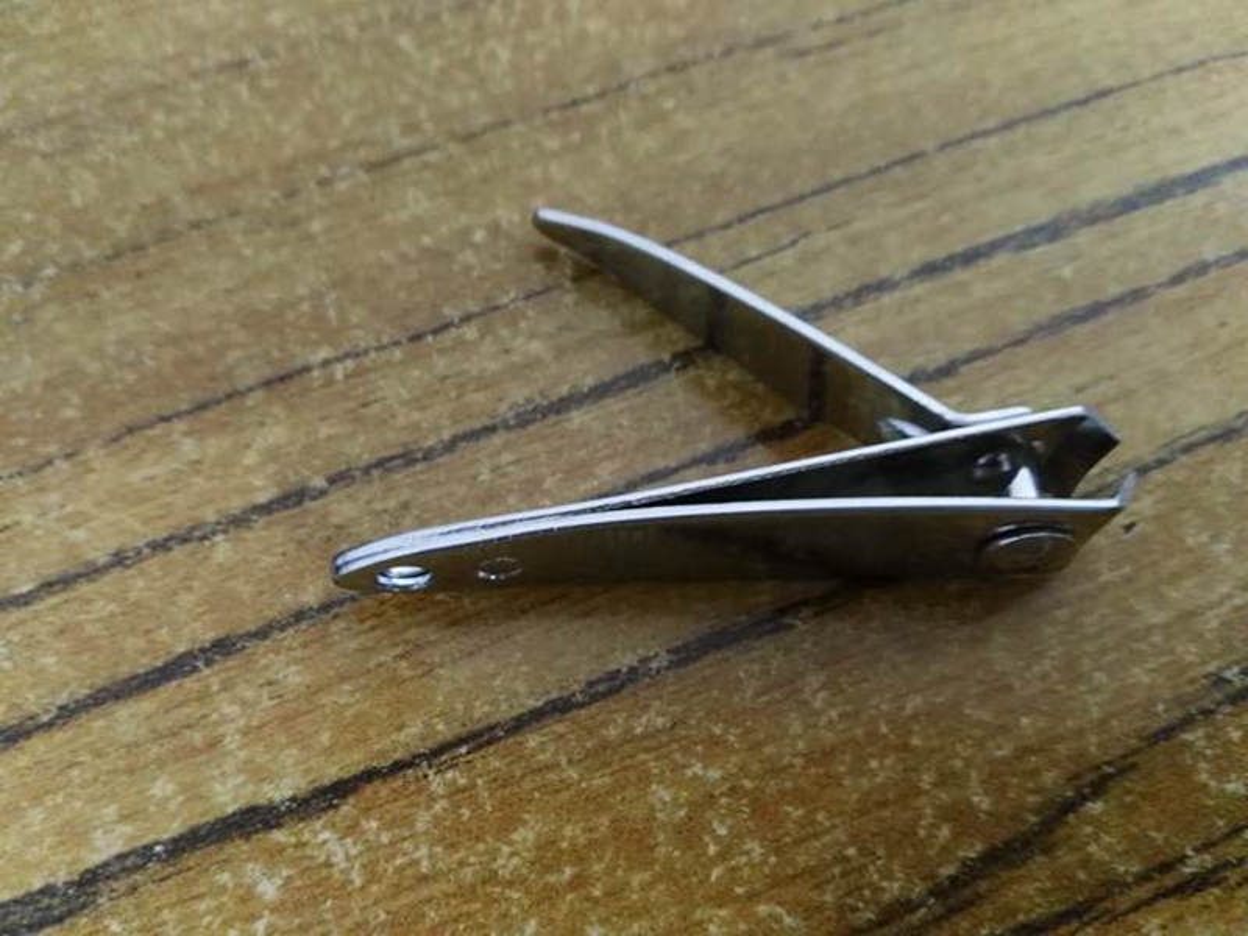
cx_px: 624
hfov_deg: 63.4
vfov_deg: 49.7
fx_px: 1009
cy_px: 468
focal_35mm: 28
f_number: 2
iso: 627
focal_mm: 2.96
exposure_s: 1/17
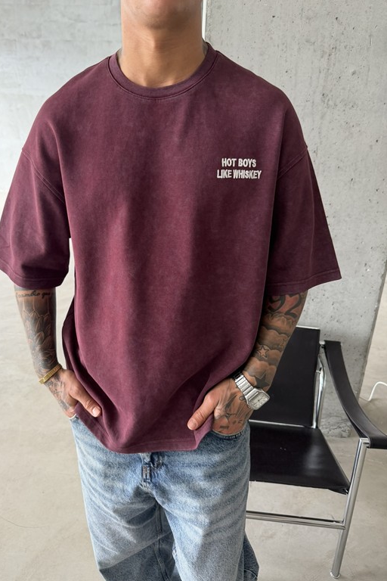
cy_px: 284
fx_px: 419
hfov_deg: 49.4
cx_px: 163
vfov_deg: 69.4
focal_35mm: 26
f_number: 1.78
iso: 160
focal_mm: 6.76
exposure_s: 1/154
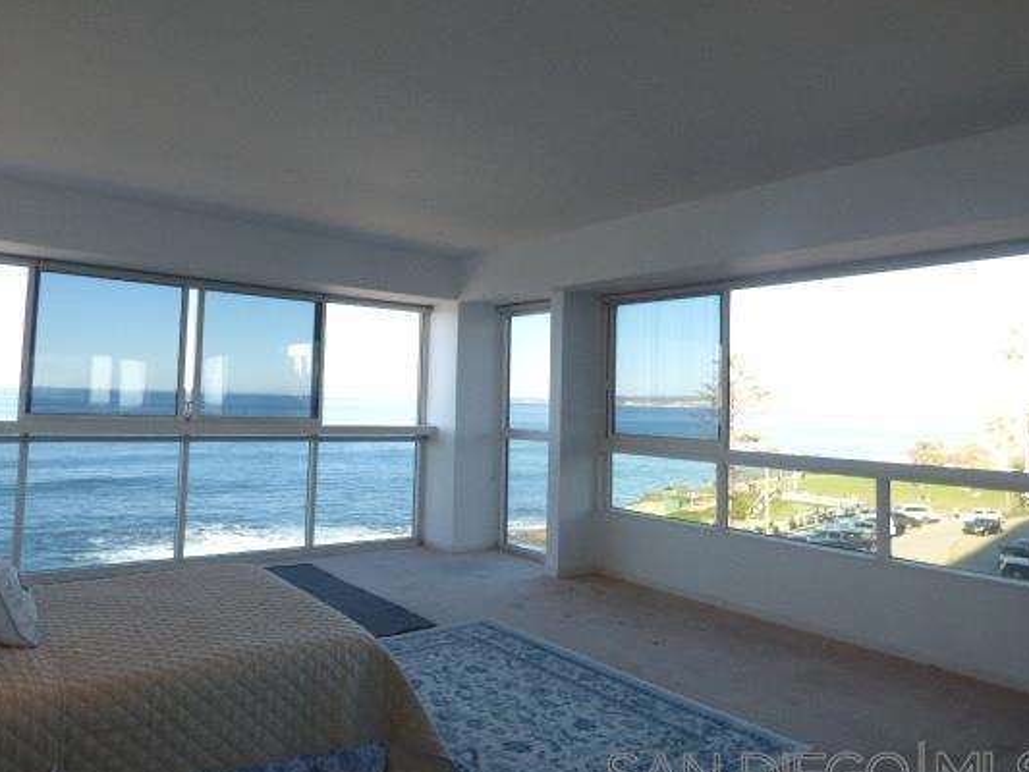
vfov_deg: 56.8
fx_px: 714
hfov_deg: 71.3
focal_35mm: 24
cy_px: 353
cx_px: 452
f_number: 2.8
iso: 200
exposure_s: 1/500
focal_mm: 3.58
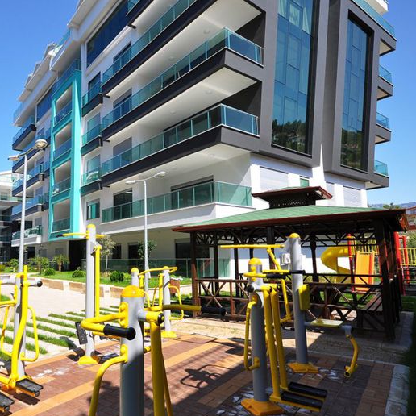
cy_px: 213
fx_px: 349
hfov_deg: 60.6
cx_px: 151
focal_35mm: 26
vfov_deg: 61.6
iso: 200
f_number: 9
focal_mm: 13
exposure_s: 1/320
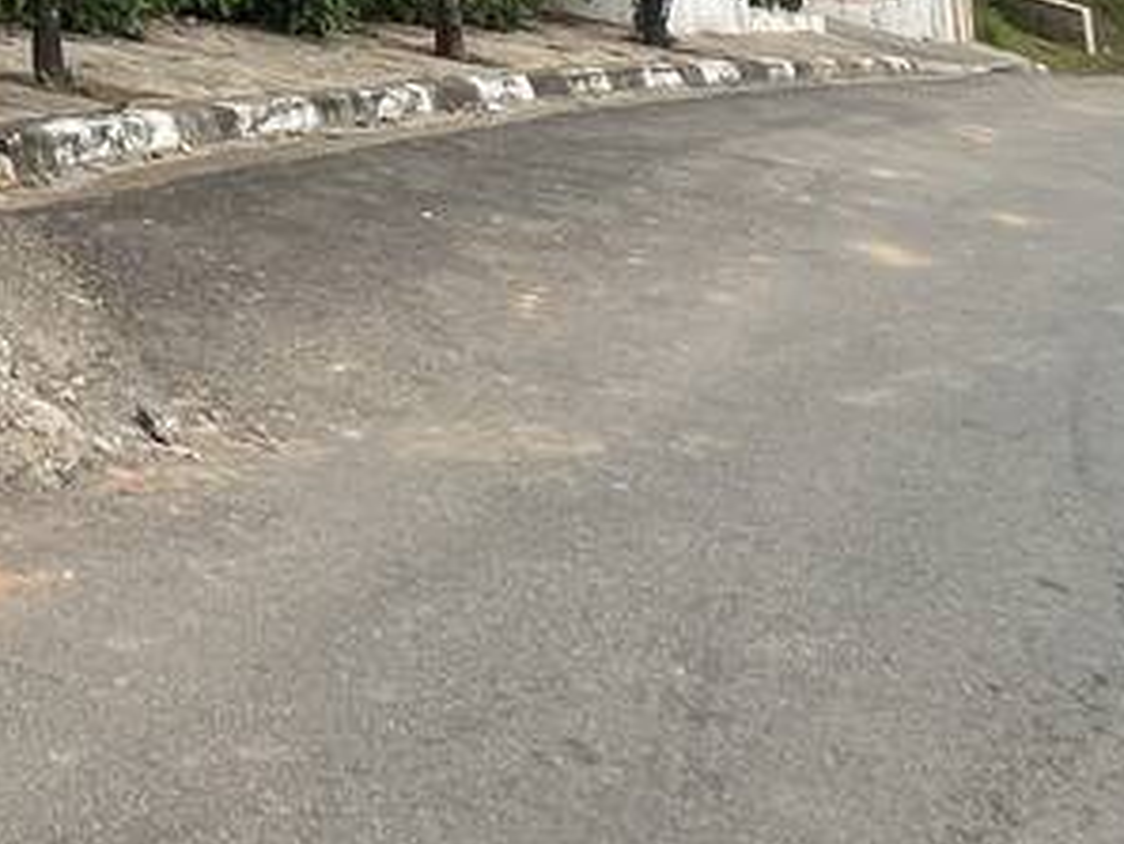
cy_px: -855
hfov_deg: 23.4
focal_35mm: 63
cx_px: -643
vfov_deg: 17.0
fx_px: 2046
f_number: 1.8
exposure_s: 1/1074
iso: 32
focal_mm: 1.57
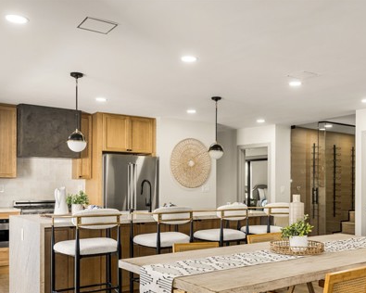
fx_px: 387
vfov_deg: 40.9
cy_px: 193
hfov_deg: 50.3
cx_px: 215
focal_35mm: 36
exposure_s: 1/15
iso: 125
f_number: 6.3
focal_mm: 23.5
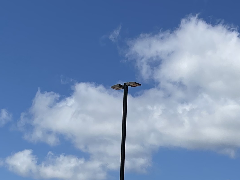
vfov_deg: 13.6
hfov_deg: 19.8
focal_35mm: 98
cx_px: 199
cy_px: 316
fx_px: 679
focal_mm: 5.1
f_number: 1.6
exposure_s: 1/9174
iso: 50
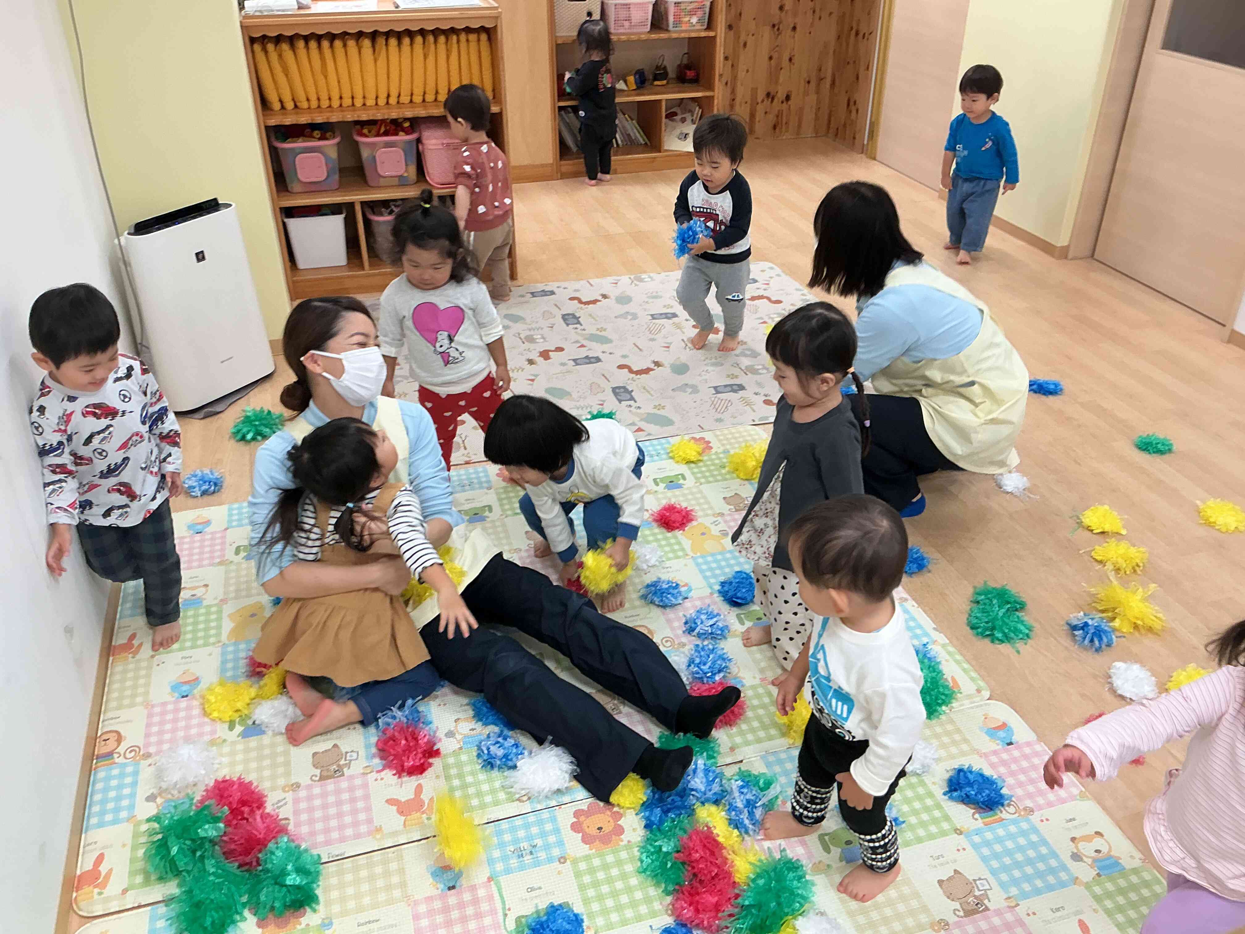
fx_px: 1043
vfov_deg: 48.2
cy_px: 467
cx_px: 622
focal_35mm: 29
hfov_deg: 61.7
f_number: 1.8
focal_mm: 3
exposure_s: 1/120
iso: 40
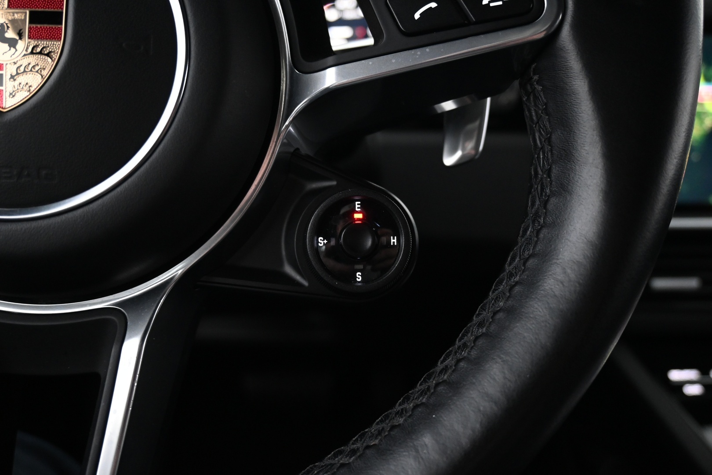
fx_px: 578
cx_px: 356
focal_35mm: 29
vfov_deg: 44.6
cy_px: 238
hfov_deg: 63.2
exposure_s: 1/30
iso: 2200
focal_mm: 19.5
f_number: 3.8
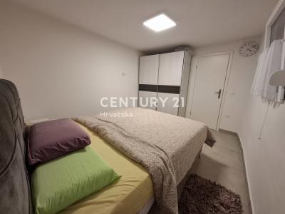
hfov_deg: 106.2
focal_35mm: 13
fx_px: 107
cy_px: 107
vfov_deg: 89.9
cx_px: 142
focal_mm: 1.74
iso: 200
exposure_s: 1/50
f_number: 2.2
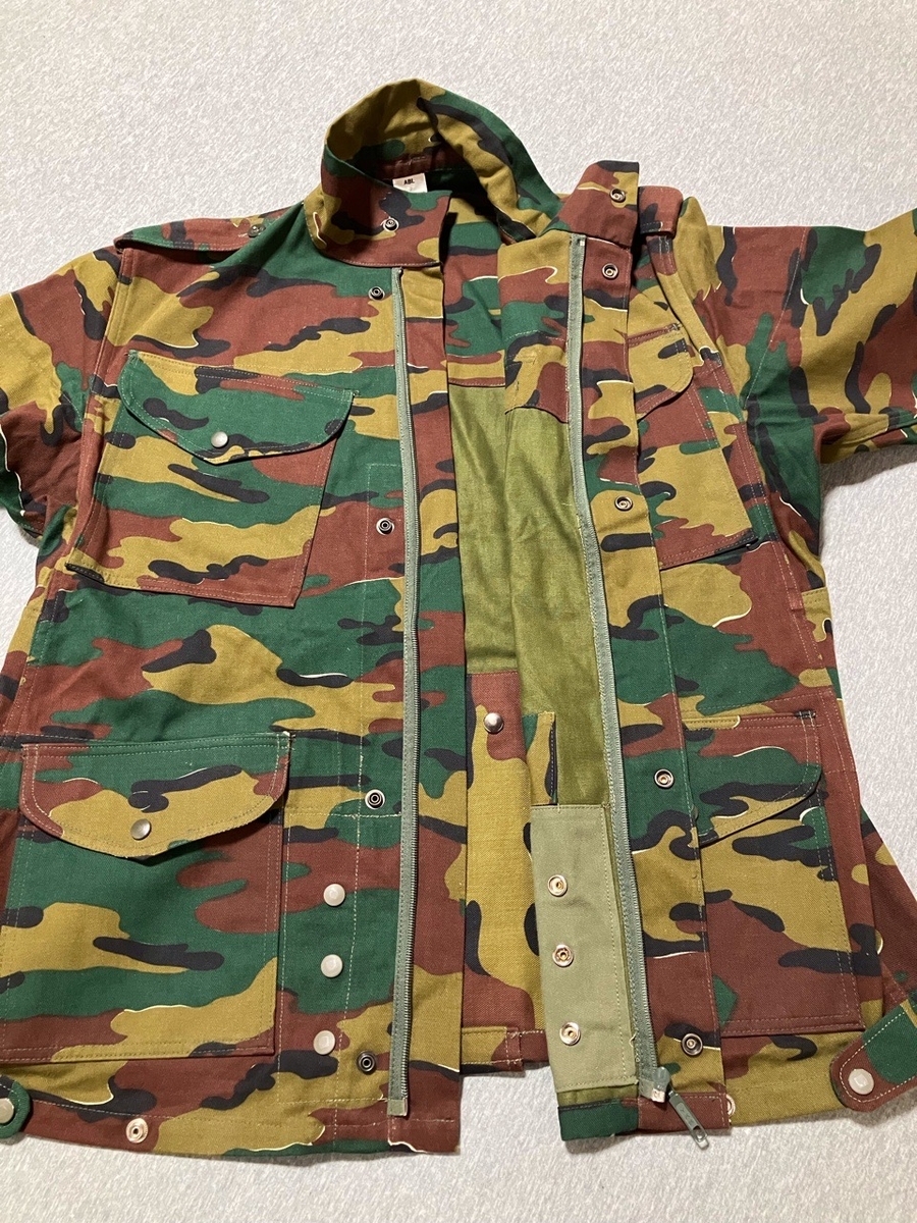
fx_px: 989
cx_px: 458
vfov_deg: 63.4
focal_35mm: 28
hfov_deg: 49.7
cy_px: 612
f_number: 1.8
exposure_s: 1/30
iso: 400
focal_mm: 3.99
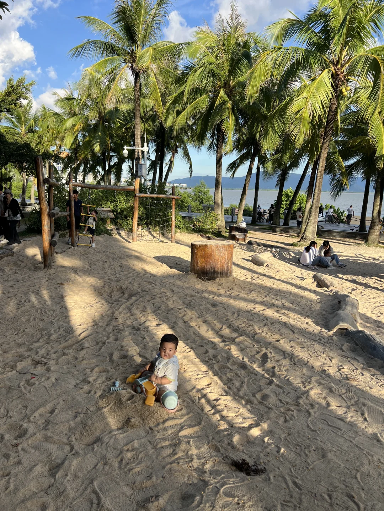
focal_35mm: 26
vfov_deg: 67.3
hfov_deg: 53.1
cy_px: 256
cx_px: 192
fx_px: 385
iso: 50
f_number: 1.5
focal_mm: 5.7
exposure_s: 1/1751
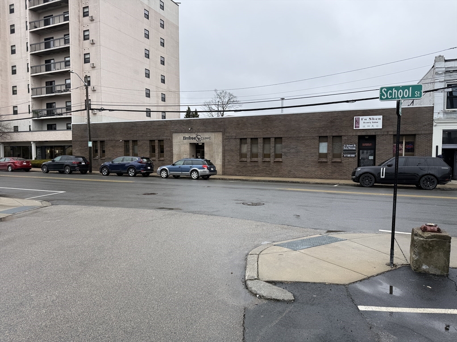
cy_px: 171
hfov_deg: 71.6
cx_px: 228
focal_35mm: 24
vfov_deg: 56.8
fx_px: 317
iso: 80
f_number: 1.78
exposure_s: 1/1553
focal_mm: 6.76
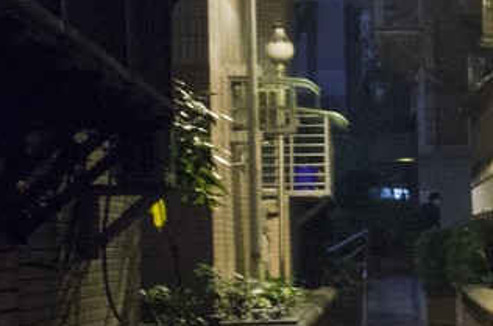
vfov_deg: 8.2
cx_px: 537
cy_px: 120
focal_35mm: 167
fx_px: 2282
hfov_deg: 12.1
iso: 6400
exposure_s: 1/50
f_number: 4
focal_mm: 27
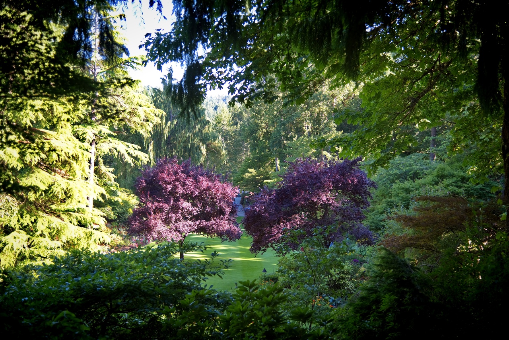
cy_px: 170
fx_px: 820
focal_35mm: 58
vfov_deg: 23.4
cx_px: 254
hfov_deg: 34.5
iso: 220
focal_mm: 58
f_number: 4
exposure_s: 1/125
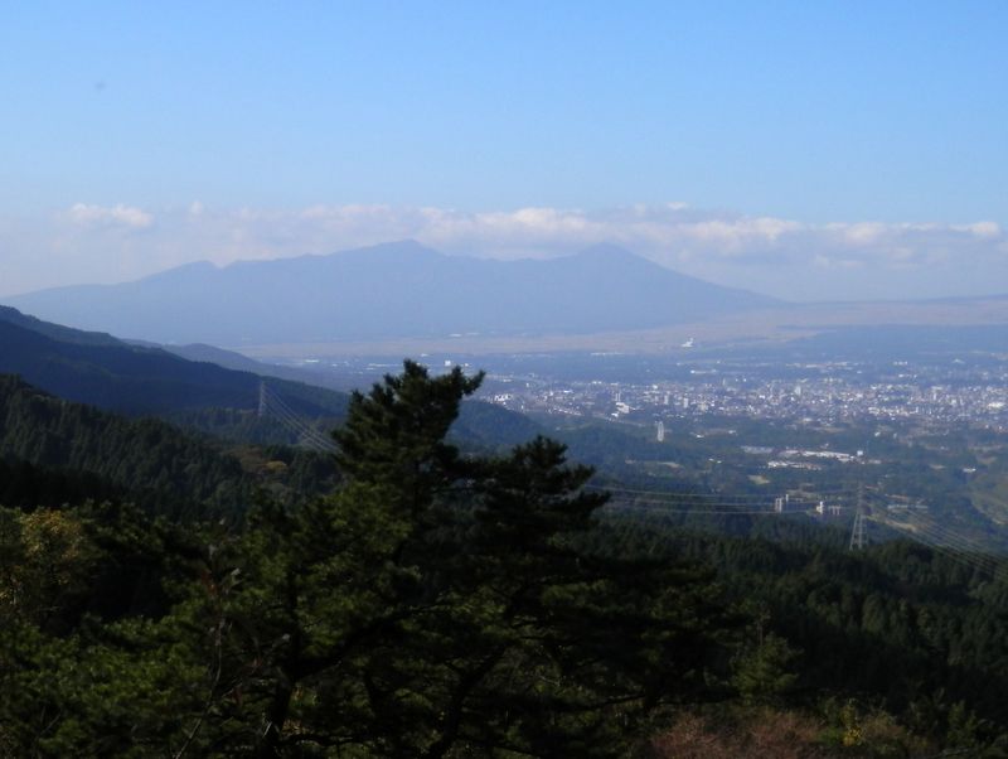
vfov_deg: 29.7
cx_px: 504
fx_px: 1429
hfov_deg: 38.9
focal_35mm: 49
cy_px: 380
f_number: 11.2
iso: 80
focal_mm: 8.9
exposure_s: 1/160
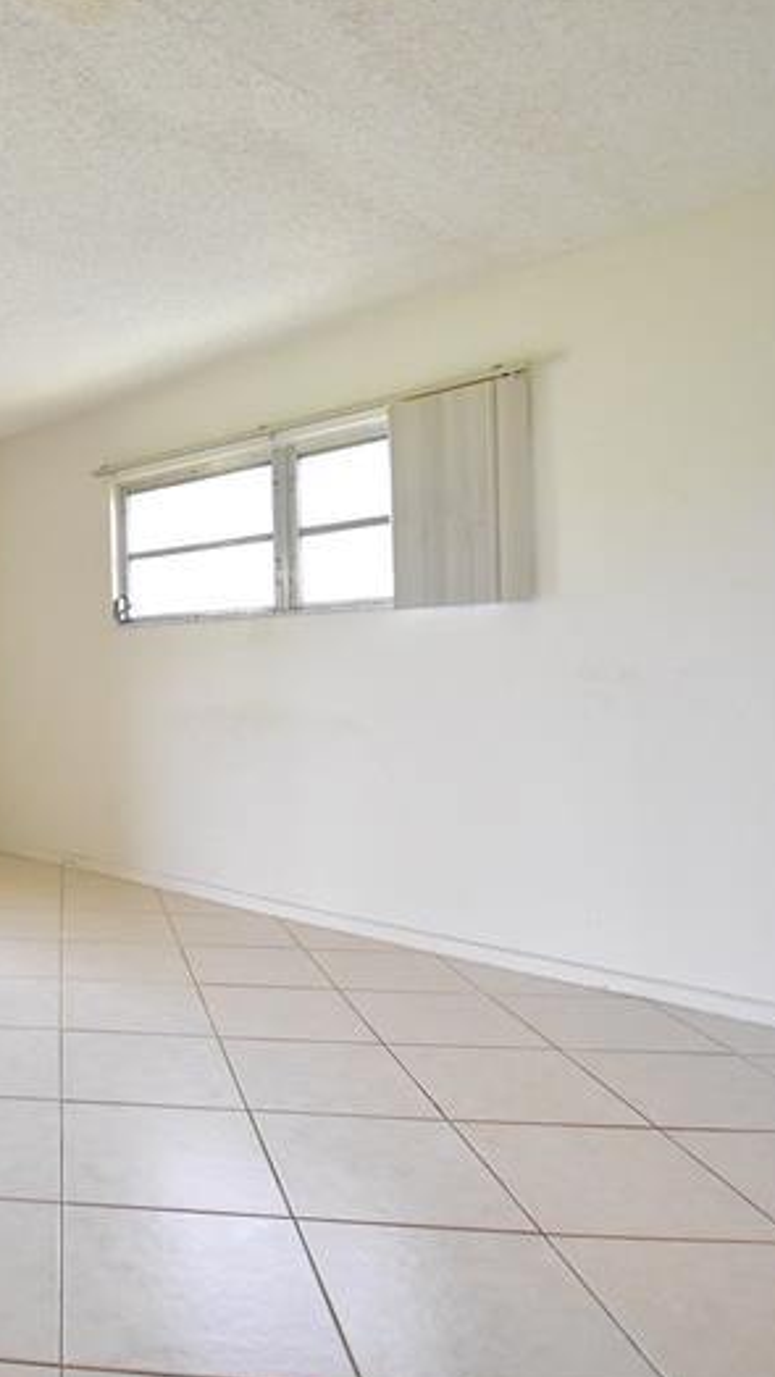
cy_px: 685
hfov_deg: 38.1
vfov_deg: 76.3
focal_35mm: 24
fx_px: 876
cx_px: -110
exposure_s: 1/200
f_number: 5.6
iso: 5000
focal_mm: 10
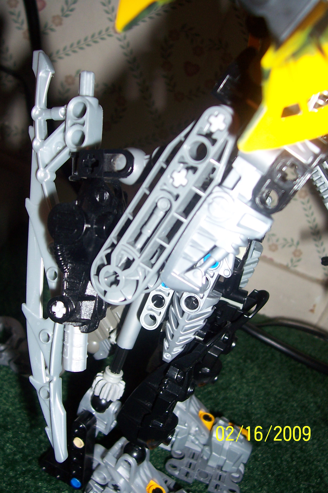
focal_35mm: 34
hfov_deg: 38.9
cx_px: 164
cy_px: 246
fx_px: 465
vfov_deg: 55.8
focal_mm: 5.6
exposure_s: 1/60
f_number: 2.7
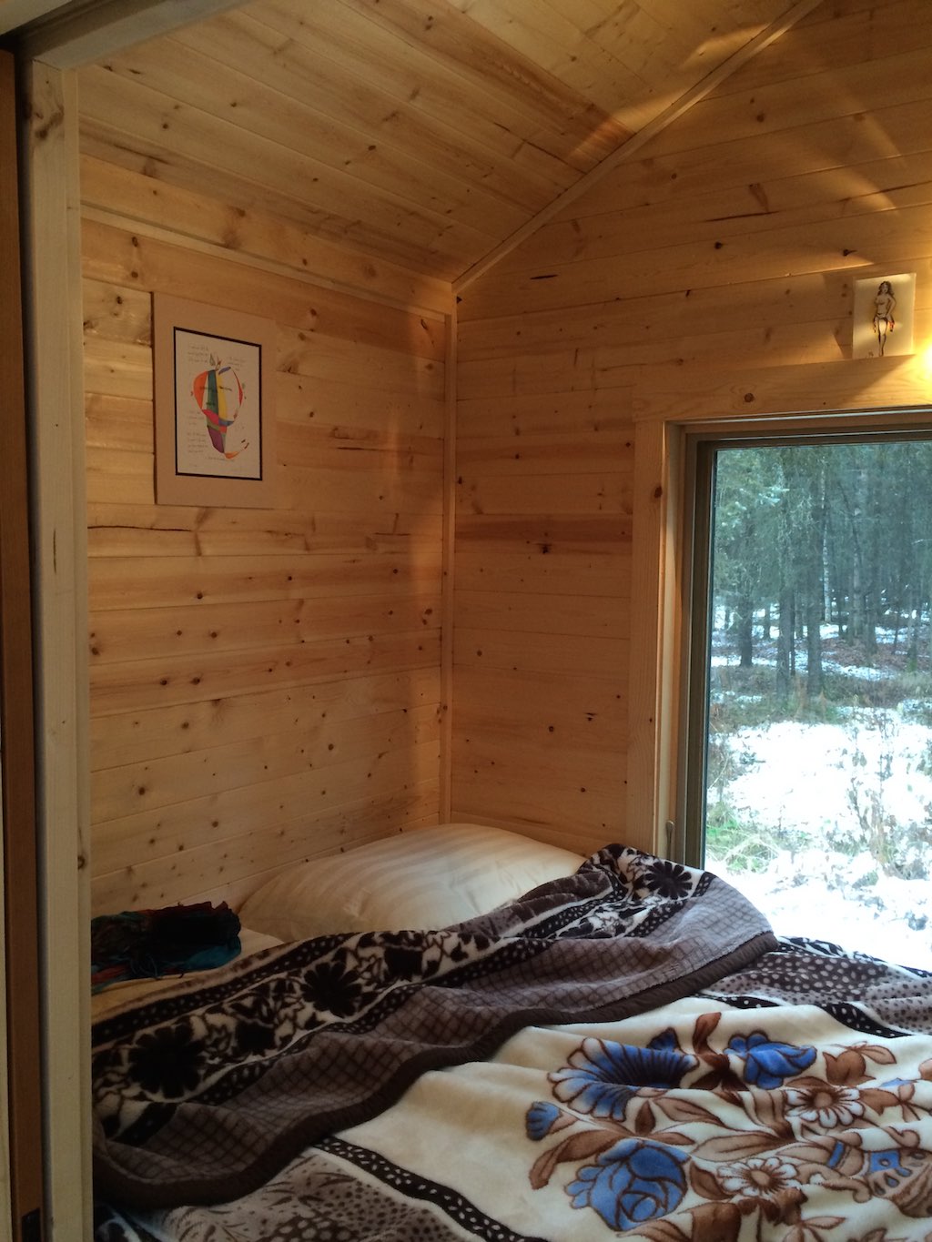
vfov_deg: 60.0
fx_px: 1077
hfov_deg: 46.8
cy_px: 621
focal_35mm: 30
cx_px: 466
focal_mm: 4.12
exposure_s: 1/30
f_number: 2.2
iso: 160
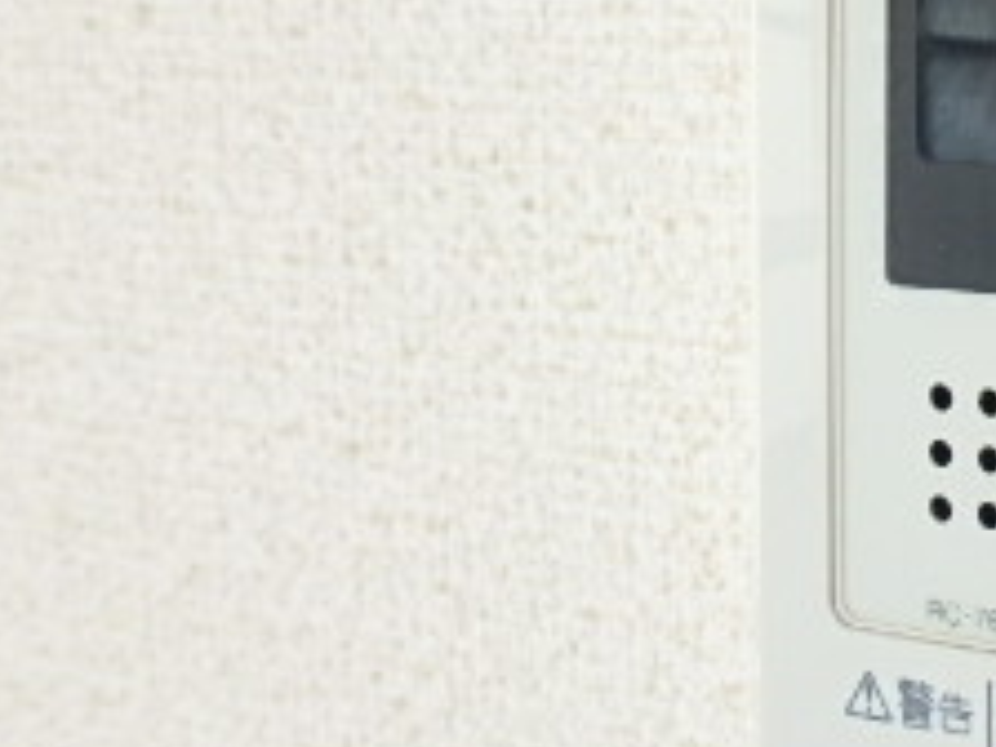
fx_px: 1726
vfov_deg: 24.3
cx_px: 1294
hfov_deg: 27.1
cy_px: 280
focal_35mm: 60
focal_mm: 3.7
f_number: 3.5
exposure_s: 1/30
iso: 320
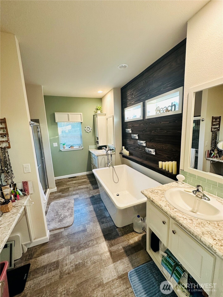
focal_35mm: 14
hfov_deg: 85.7
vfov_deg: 102.1
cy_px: 148
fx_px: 120
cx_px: 112
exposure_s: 1/60
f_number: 2.2
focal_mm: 2.22
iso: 160
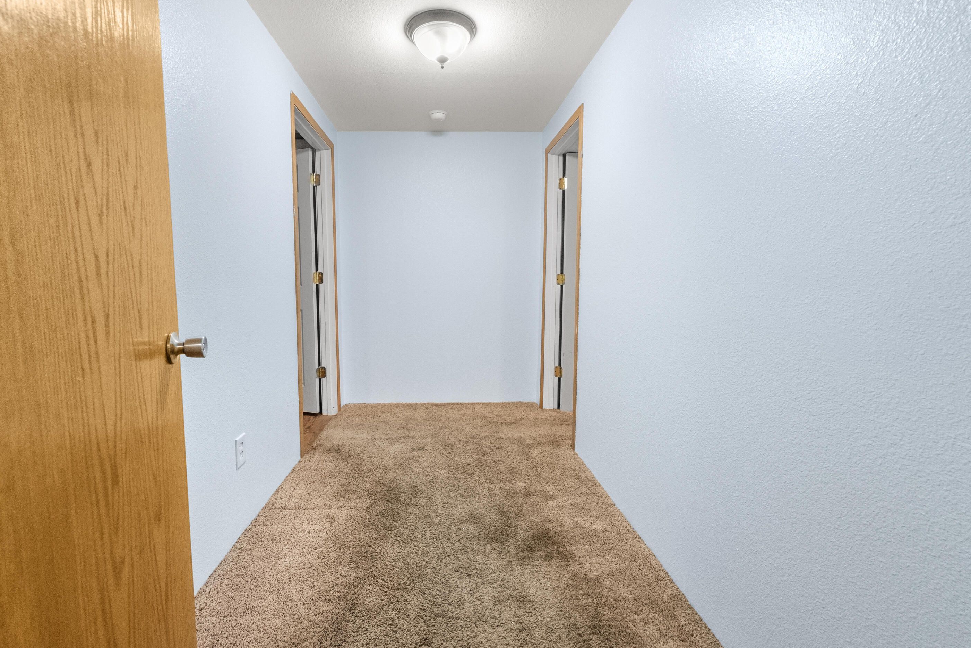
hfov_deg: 100.2
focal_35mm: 15
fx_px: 405
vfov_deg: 77.3
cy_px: 313
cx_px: 453
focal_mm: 14
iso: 12800
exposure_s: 1/20
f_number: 8
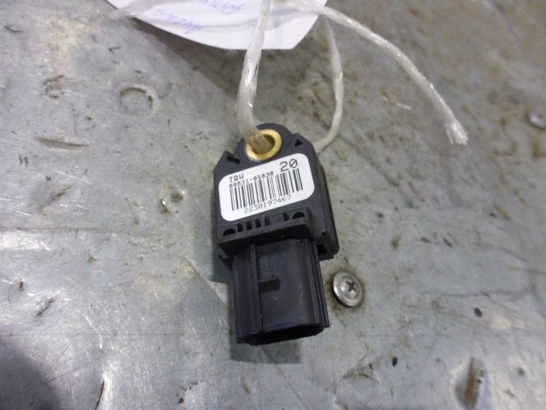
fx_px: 442
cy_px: 205
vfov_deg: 49.7
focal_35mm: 28
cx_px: 273
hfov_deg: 63.4
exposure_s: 1/40
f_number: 3.3
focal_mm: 4.9
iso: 400
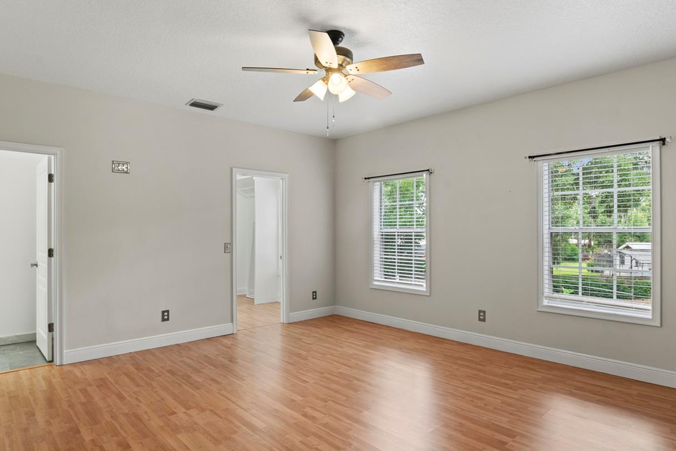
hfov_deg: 81.2
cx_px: 329
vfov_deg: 59.5
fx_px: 394
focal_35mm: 21
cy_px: 229
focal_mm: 16
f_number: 8
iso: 100
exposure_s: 1/2
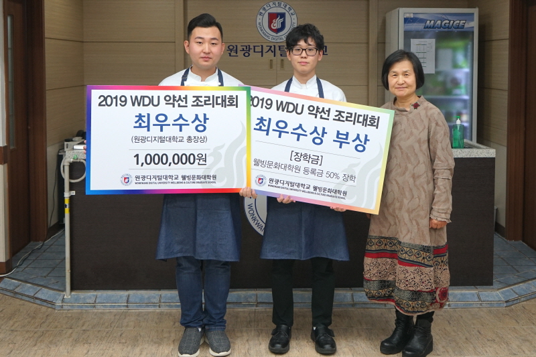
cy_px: 178
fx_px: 461
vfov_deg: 42.3
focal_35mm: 31
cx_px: 268
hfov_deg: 60.3
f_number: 4
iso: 800
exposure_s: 1/160
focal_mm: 31
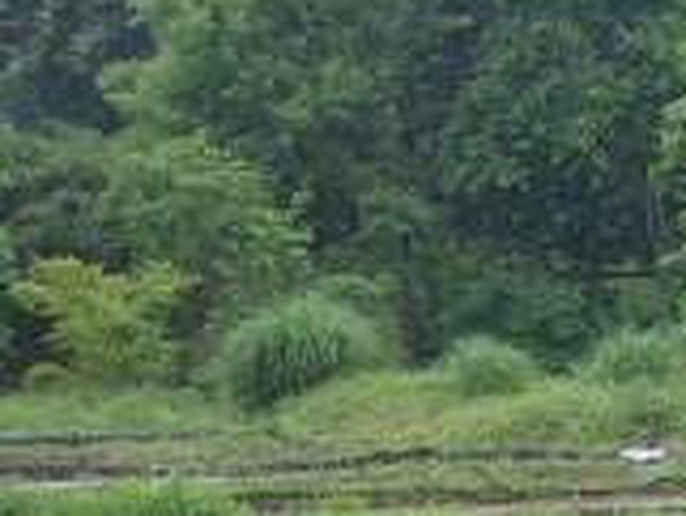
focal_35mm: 142
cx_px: 829
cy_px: 463
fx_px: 2816
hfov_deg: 13.5
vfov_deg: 10.4
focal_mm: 7.86
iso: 100
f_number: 2.9
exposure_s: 1/100
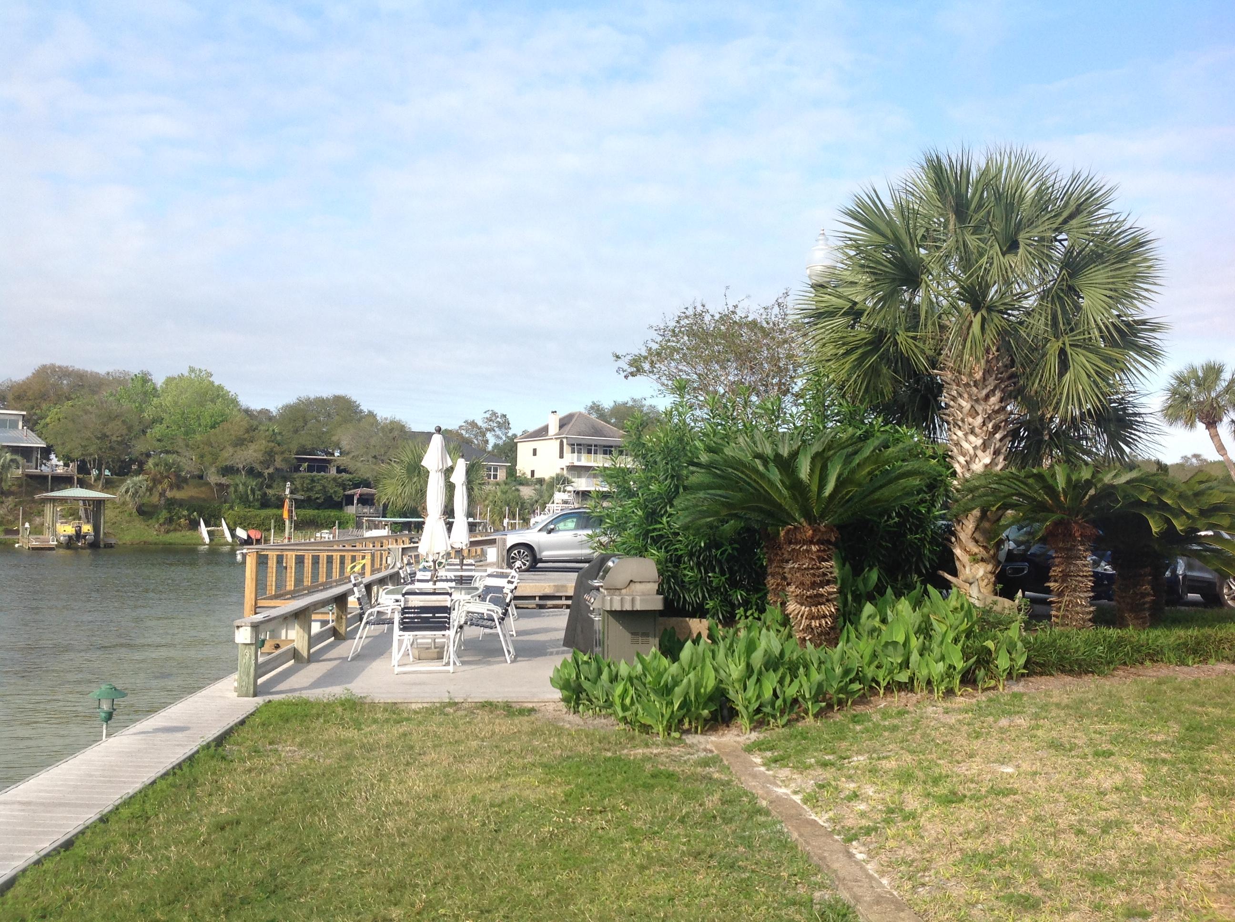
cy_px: 461
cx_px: 618
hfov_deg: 52.7
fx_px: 1247
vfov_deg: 40.6
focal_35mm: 35
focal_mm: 4.28
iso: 50
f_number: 2.4
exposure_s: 1/975
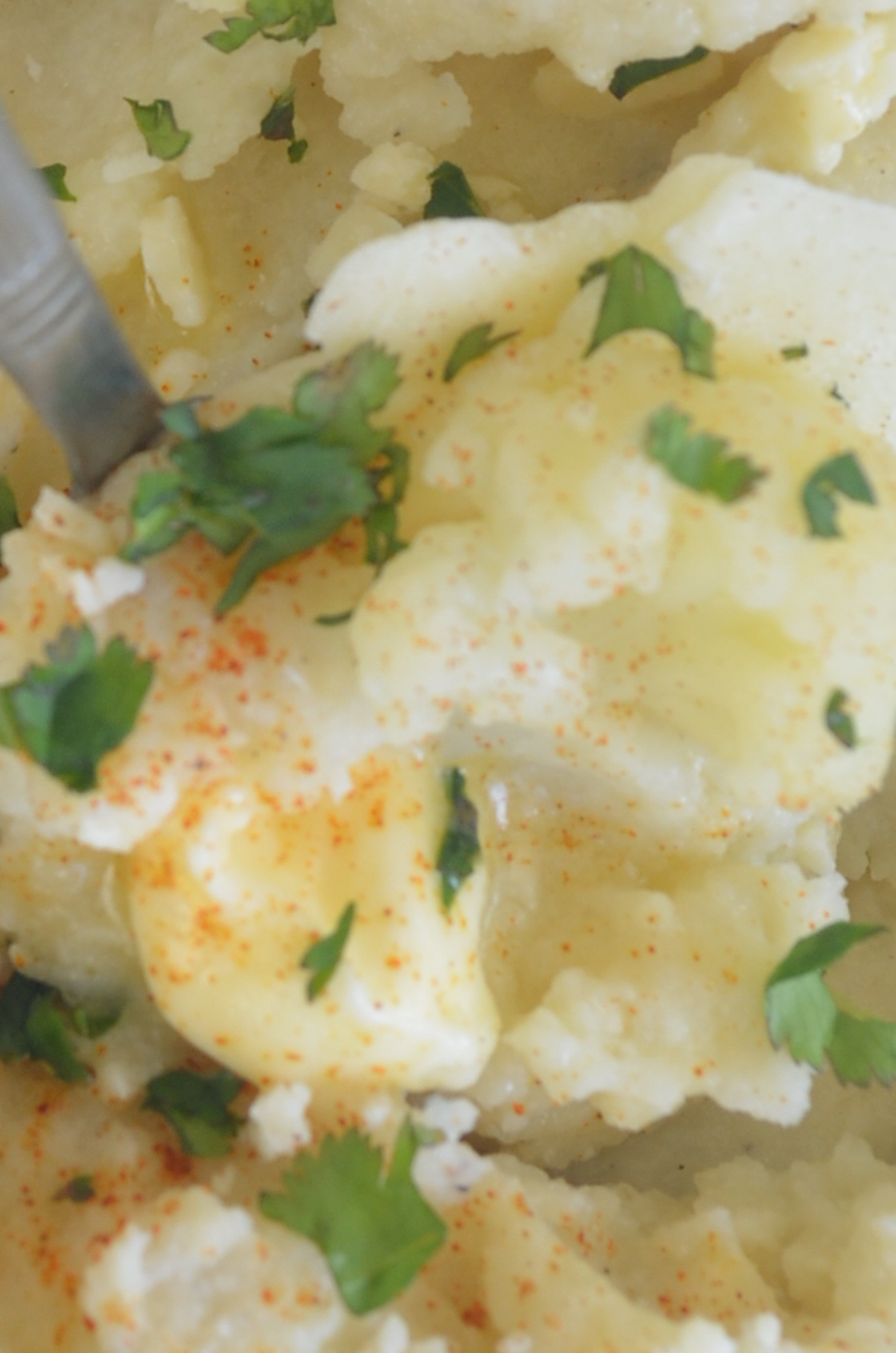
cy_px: 246
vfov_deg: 14.0
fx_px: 5475
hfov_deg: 9.3
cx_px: -67
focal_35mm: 146
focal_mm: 40
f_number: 8
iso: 400
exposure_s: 1/60
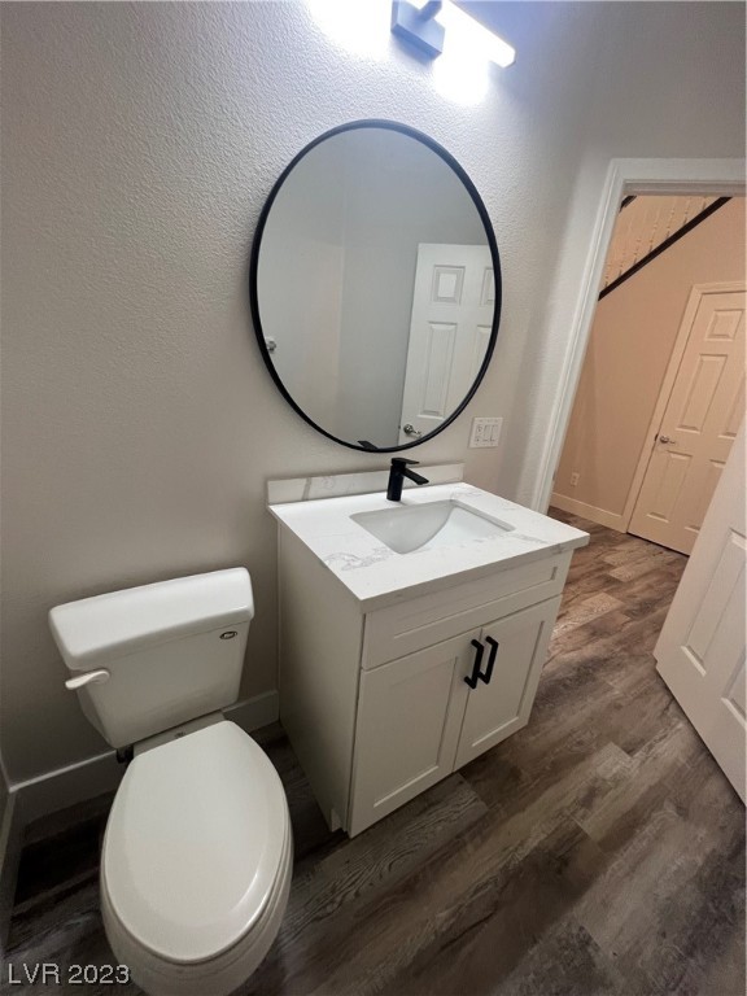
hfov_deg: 89.9
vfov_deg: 106.2
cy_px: 498
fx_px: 374
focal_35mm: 13
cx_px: 374
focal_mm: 1.57
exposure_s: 1/60
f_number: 1.8
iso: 125
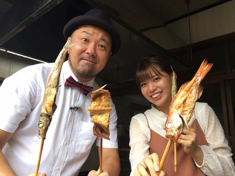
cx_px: 118
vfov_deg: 48.2
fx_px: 197
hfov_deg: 61.7
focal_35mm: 29
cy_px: 88
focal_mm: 4.2
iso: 40
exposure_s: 1/120
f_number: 2.2
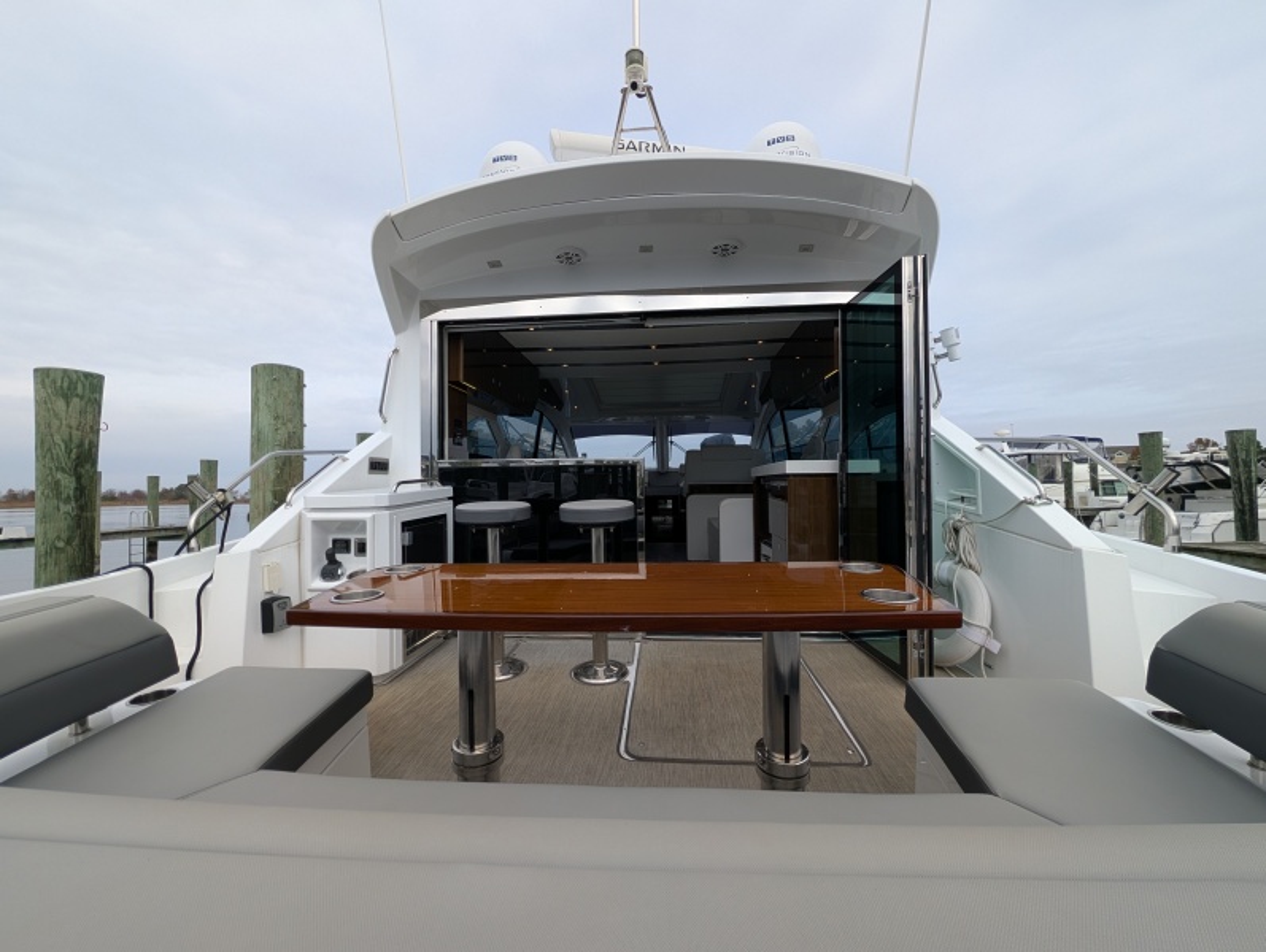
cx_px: 633
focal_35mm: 12
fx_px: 439
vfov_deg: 94.6
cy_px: 476
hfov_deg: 110.5
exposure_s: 1/2545
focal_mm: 2.02
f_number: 1.7
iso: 50
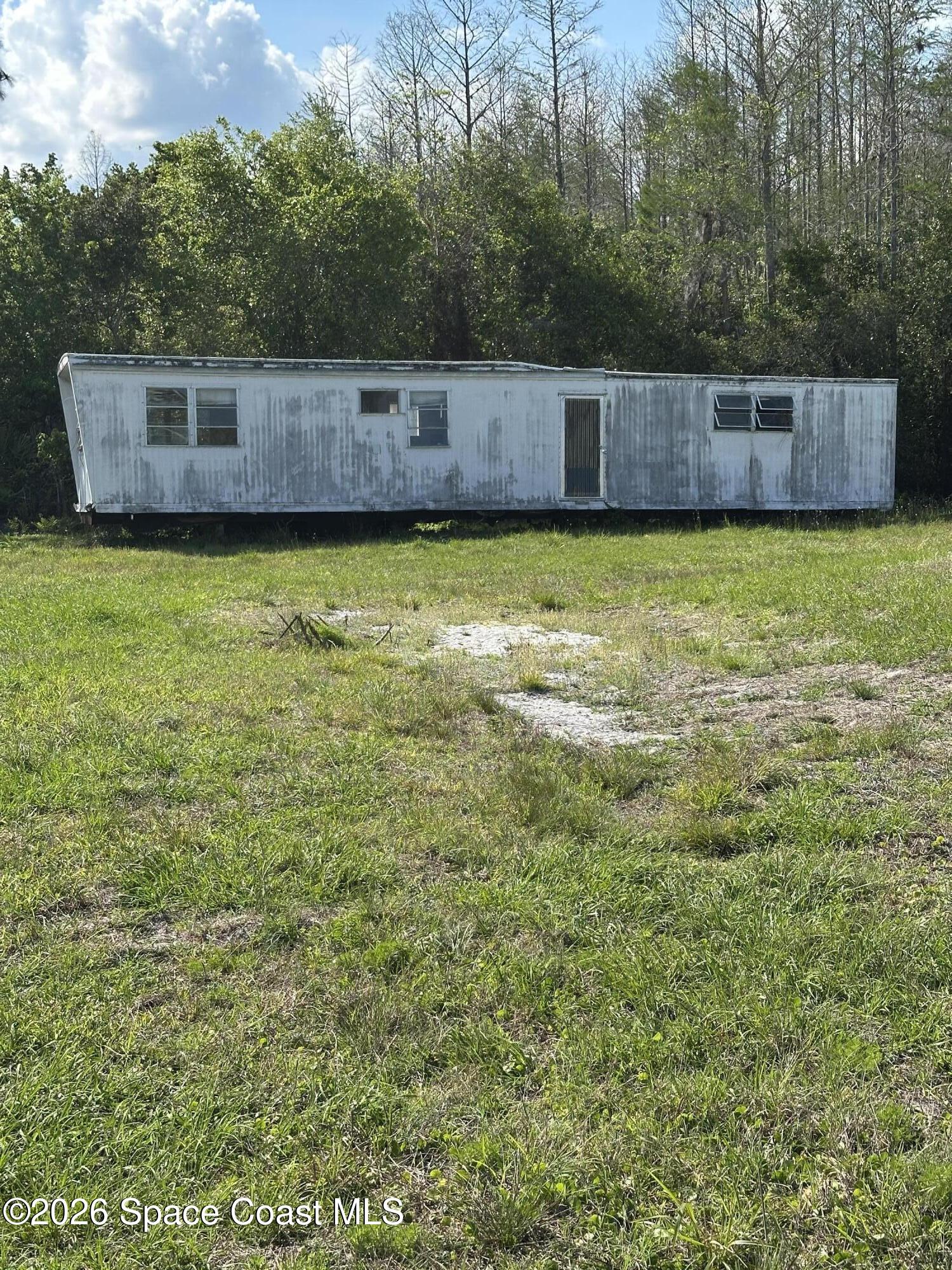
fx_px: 1760
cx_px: 476
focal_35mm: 48
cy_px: 635
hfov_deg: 30.3
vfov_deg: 39.7
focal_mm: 6.86
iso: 64
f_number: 1.78
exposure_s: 1/2597
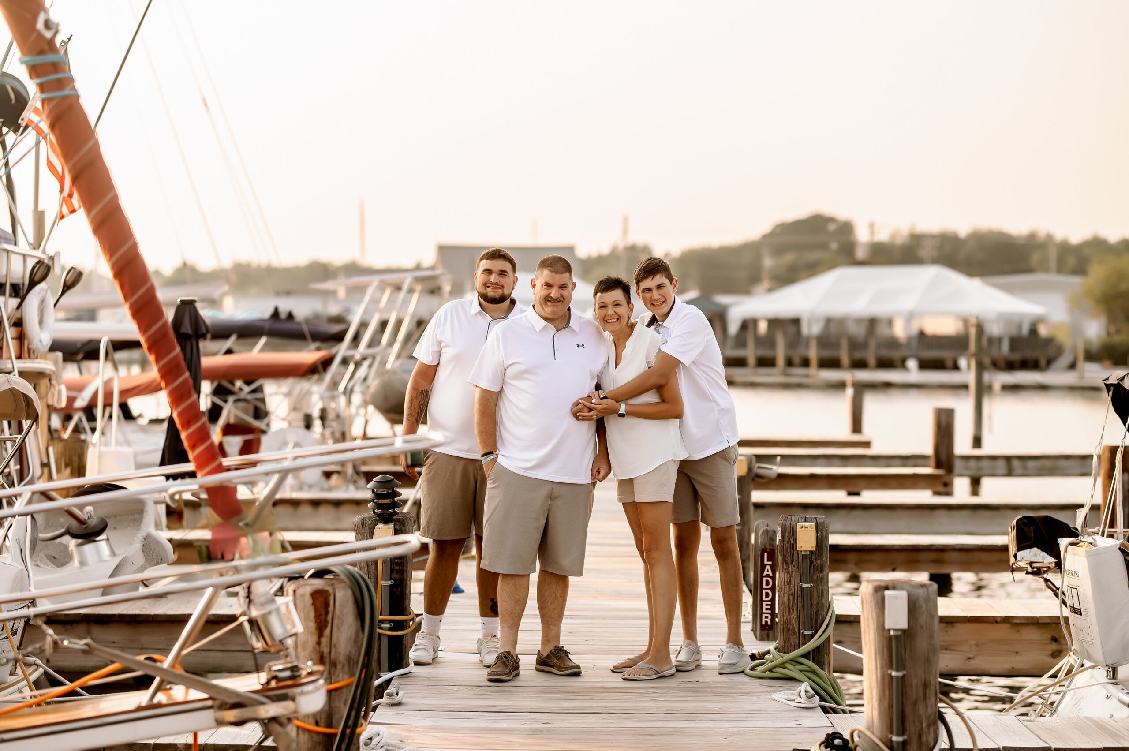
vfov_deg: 16.0
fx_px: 2664
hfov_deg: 23.9
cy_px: 376
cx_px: 564
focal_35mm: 85
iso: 100
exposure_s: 1/1250
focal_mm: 85
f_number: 2
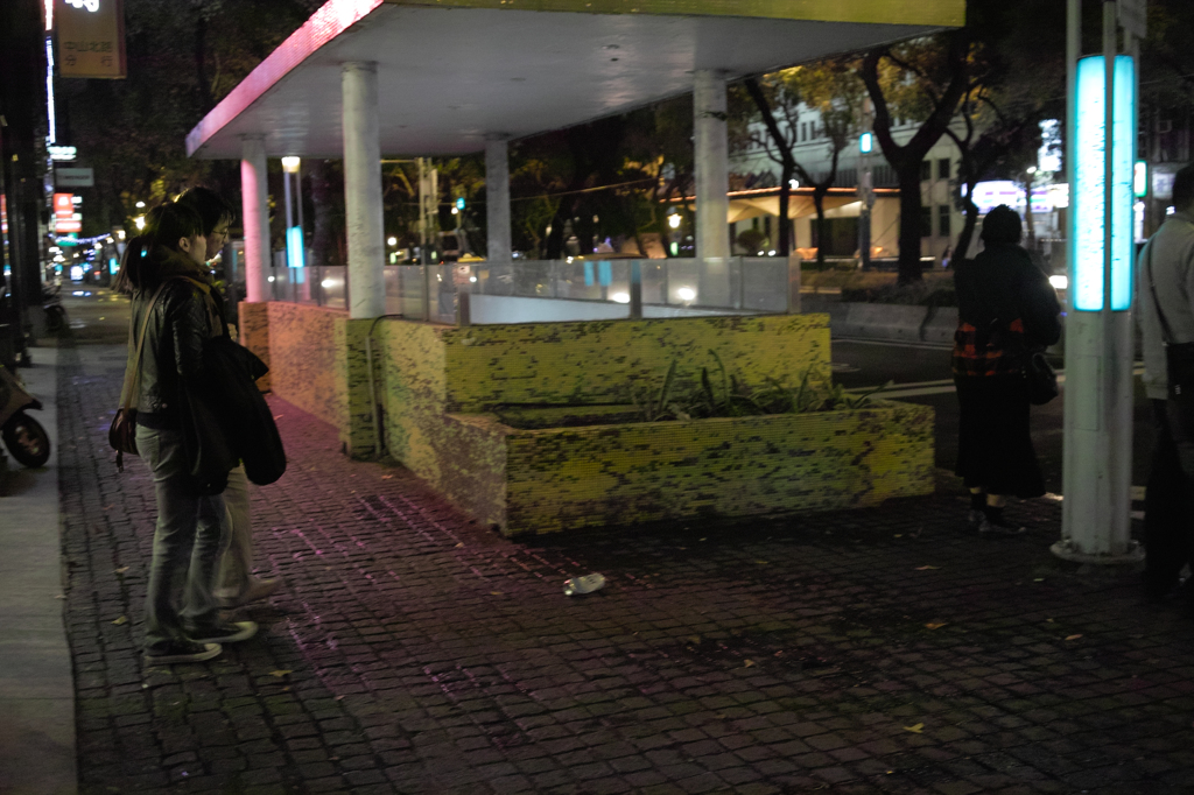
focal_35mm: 41
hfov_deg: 47.4
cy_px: 398
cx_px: 597
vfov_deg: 32.6
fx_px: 1359
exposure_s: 1/25
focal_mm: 24.2
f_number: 2.8
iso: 800
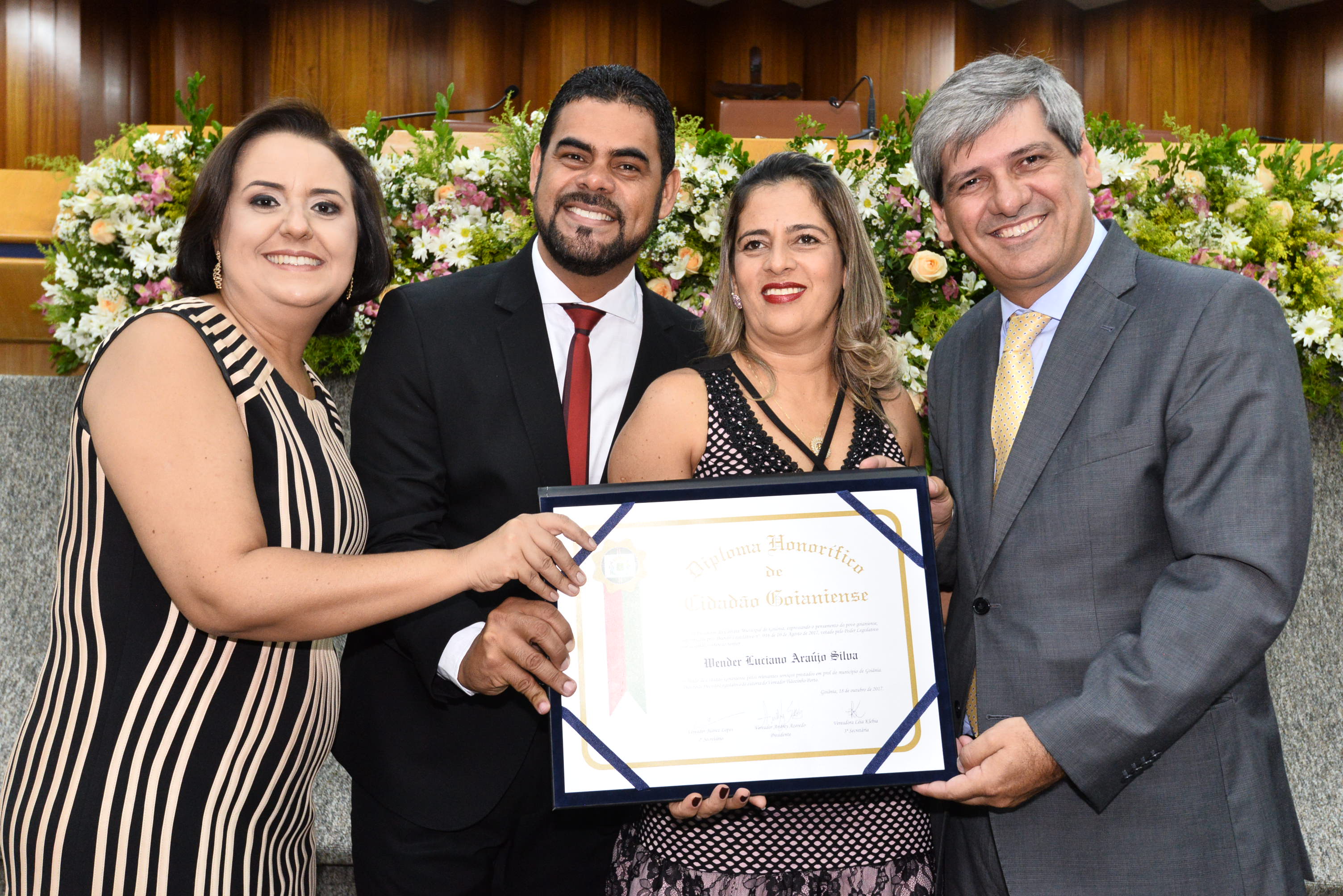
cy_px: 448
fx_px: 1306
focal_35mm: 35
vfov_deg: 37.9
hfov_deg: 54.4
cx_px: 672
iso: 2500
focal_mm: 35
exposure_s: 1/60
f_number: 7.1
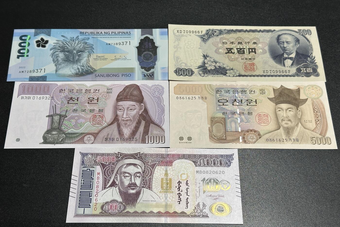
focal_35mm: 50
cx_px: 170
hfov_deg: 39.6
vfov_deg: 27.0
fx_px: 472
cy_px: 128
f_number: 1.78
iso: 80
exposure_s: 1/50
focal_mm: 6.86
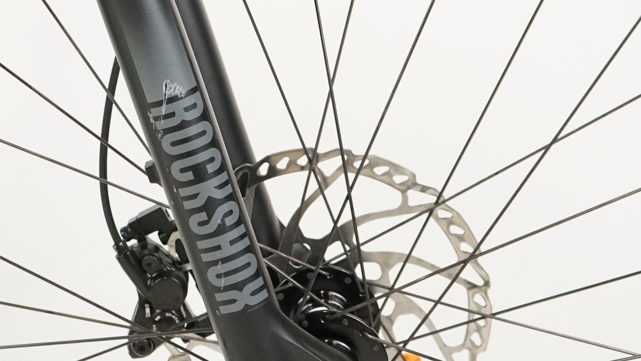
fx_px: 1683
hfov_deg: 21.2
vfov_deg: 12.0
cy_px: -54
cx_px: 82
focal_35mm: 99
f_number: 5.6
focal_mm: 38
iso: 2500
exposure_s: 1/200
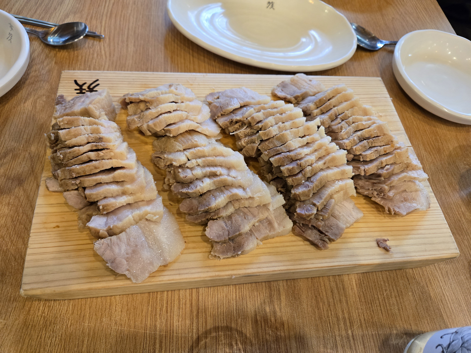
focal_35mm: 23
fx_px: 313
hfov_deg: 73.9
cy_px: 176
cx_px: 236
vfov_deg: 58.9
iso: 400
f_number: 1.8
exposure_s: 1/120
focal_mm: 5.4
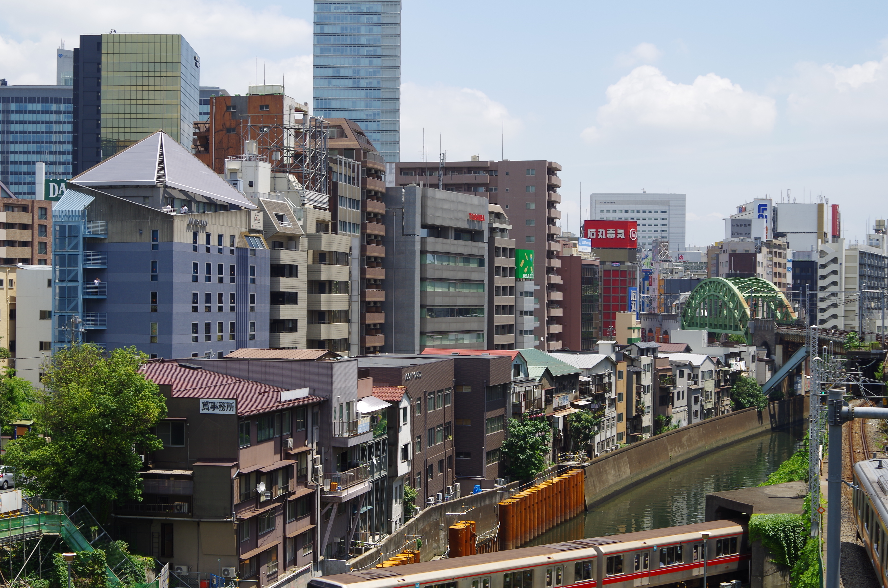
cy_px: 294
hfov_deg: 36.9
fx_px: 1329
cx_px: 444
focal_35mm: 54
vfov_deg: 25.0
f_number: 8
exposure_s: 1/160
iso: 100
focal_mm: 36
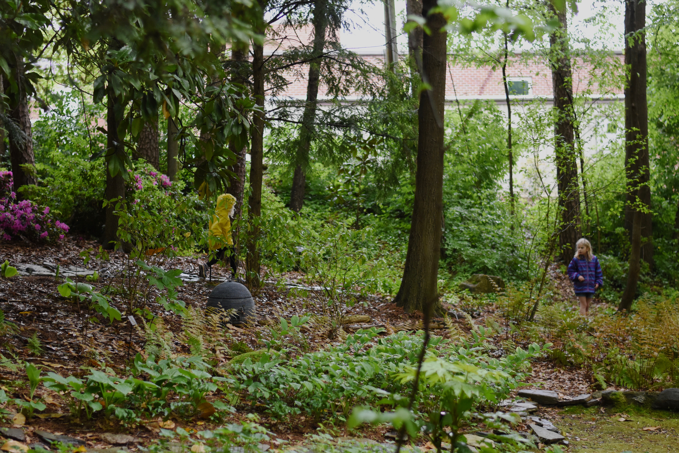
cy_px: 226
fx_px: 1414
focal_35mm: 75
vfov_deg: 18.2
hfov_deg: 27.0
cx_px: 340
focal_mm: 50
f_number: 1.8
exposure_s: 1/640
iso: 800
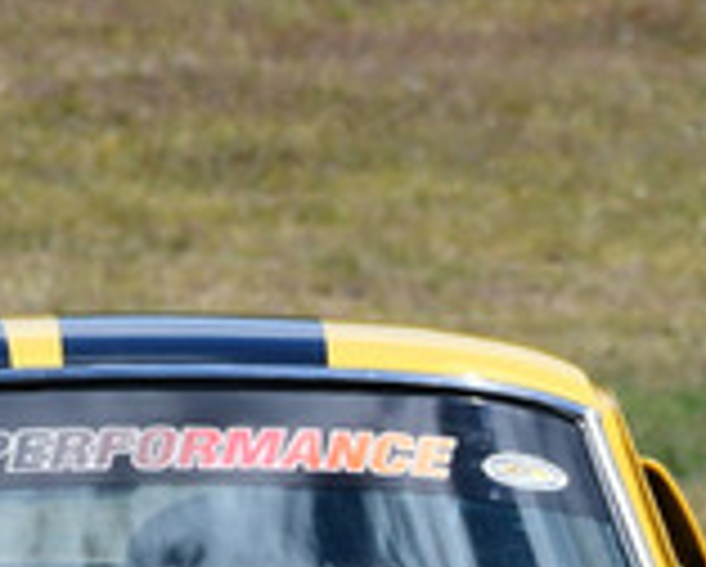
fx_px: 46444
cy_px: 680
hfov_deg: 0.9
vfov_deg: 0.7
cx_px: 526
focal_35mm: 2220
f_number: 11
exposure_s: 1/640
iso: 320
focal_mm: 310
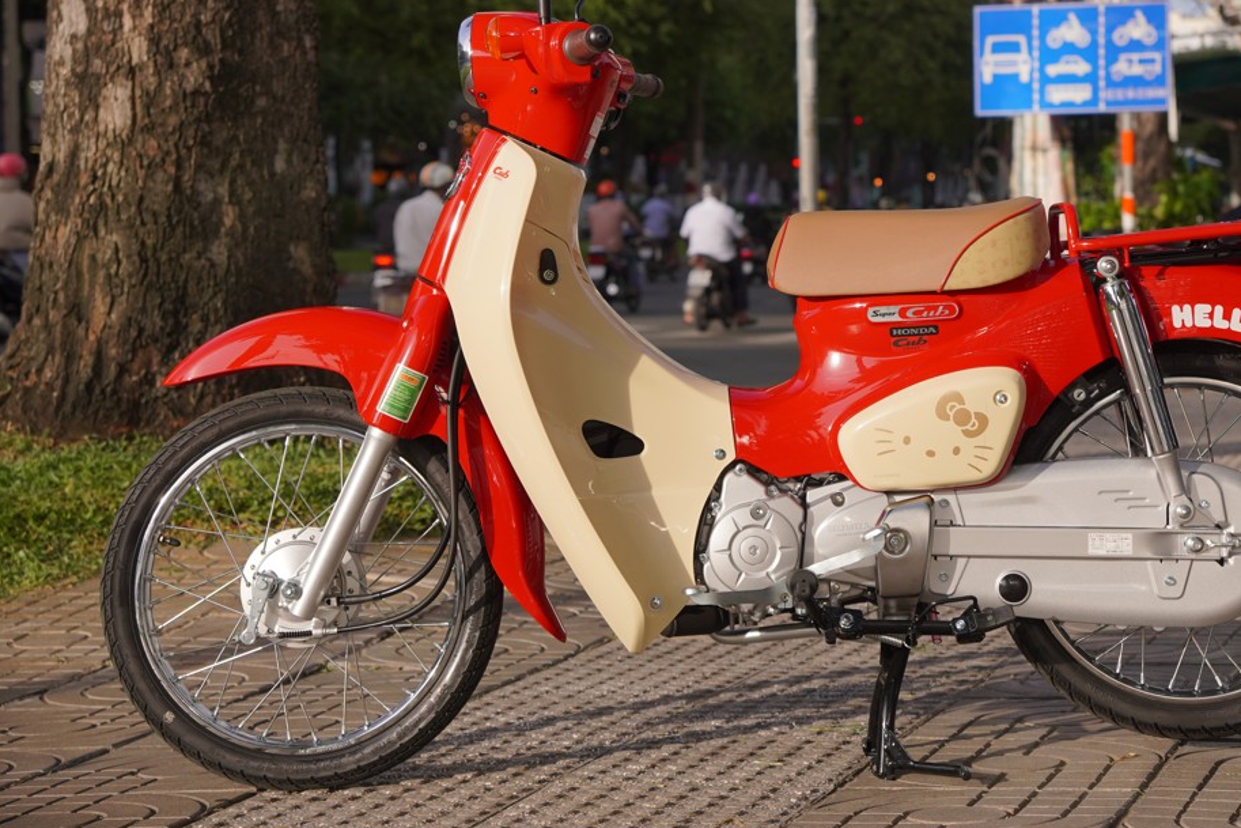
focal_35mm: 93
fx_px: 3194
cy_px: 322
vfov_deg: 14.8
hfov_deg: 21.9
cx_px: 757
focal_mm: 47
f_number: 4
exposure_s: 1/1000
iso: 125
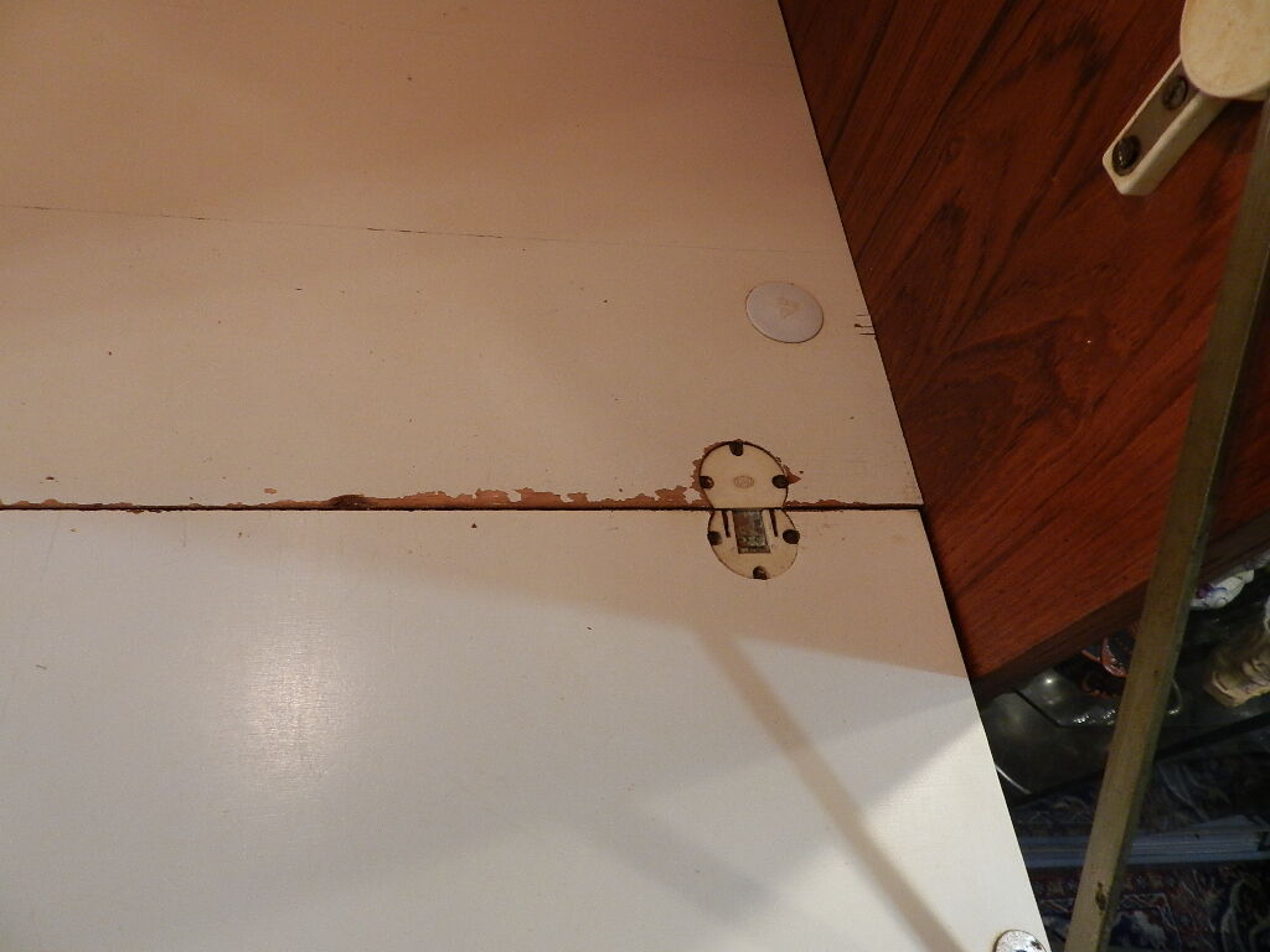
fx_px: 844
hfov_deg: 73.9
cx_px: 635
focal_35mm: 23
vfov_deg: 58.9
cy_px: 476
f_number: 3.4
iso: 280
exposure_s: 1/30
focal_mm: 4
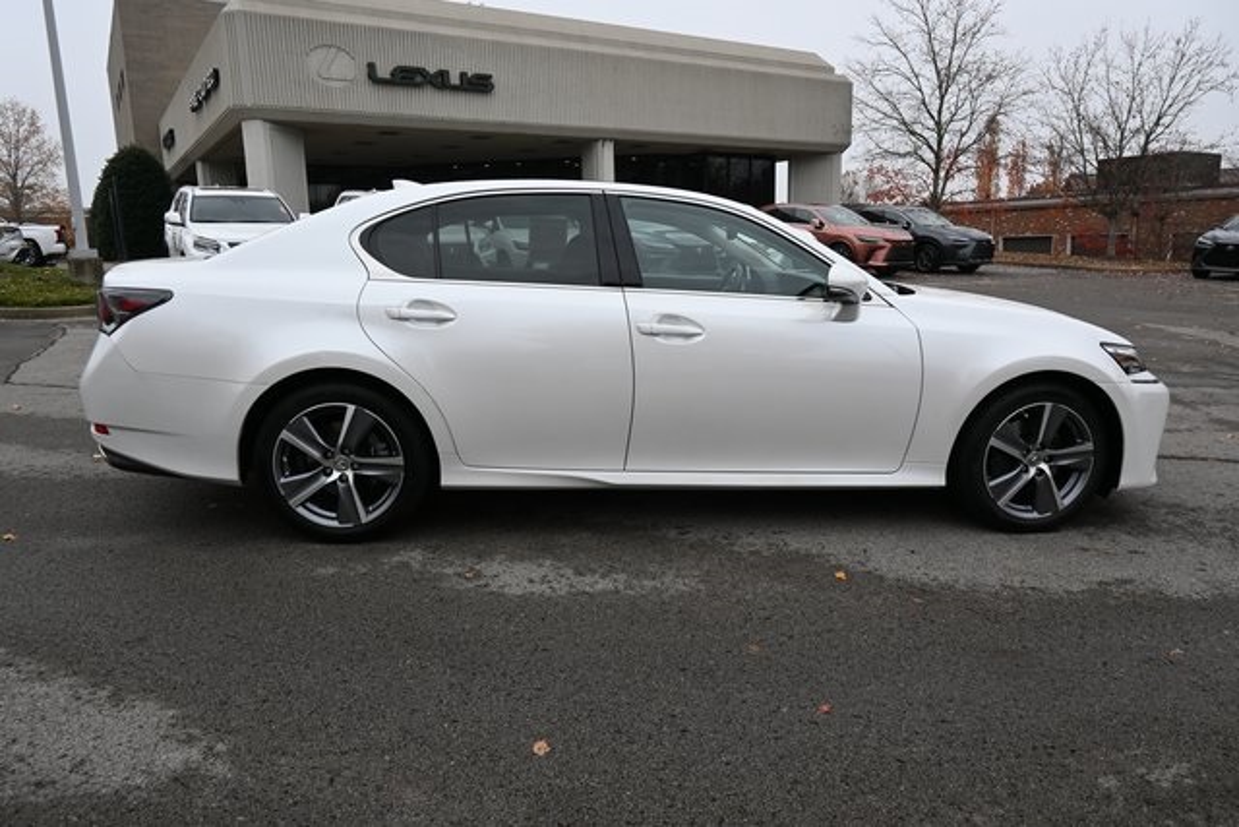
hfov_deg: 73.7
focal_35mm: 24
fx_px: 826
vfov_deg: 53.2
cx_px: 620
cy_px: 414
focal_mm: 16
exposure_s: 1/250
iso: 180
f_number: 5.6
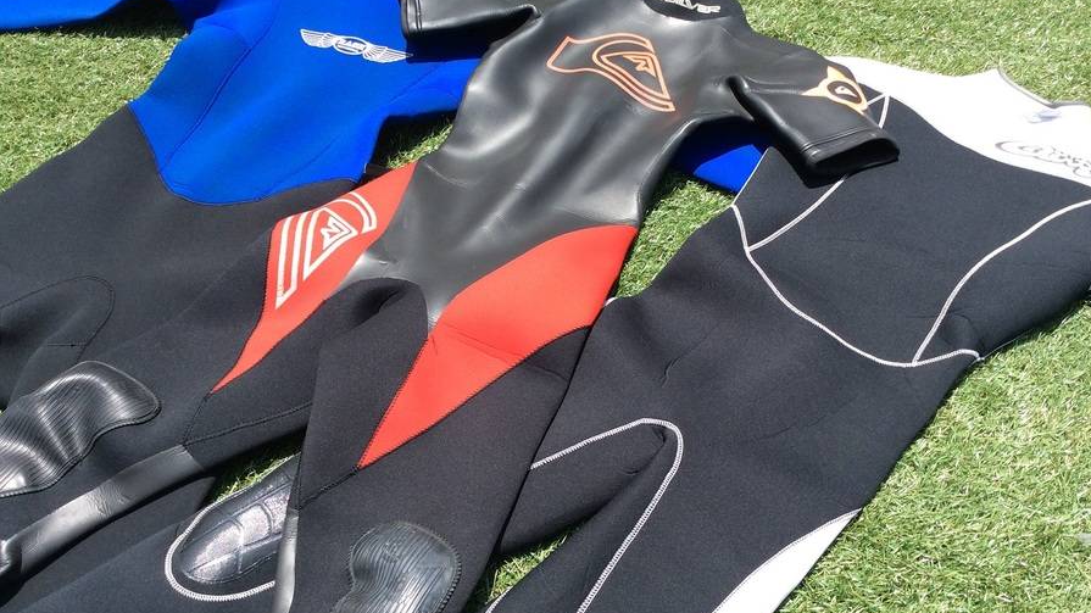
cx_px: 547
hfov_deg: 56.6
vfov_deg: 33.7
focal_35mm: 35
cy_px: 339
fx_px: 1012
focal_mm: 3.3
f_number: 2.4
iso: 32
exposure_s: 1/773
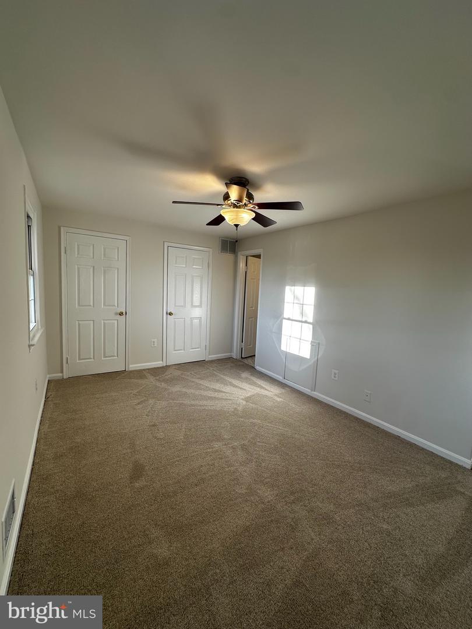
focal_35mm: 14
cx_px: 236
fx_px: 255
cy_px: 314
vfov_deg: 102.1
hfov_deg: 85.7
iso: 40
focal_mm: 2.22
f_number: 2.2
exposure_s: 1/157
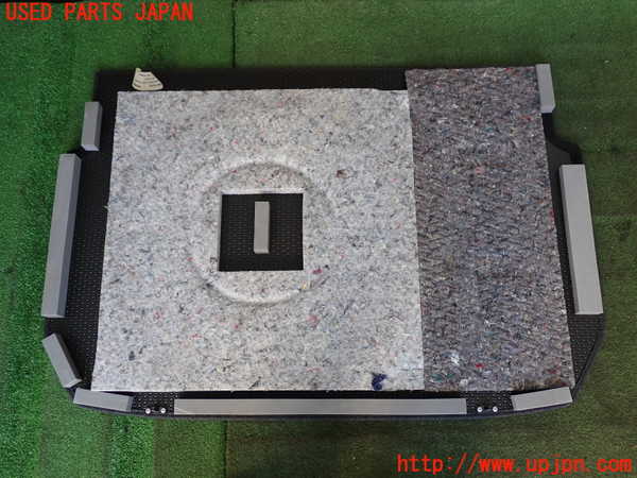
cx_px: 318
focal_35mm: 32
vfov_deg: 44.2
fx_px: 589
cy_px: 239
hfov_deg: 56.8
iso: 100
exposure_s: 1/60
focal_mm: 5.79
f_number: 2.4
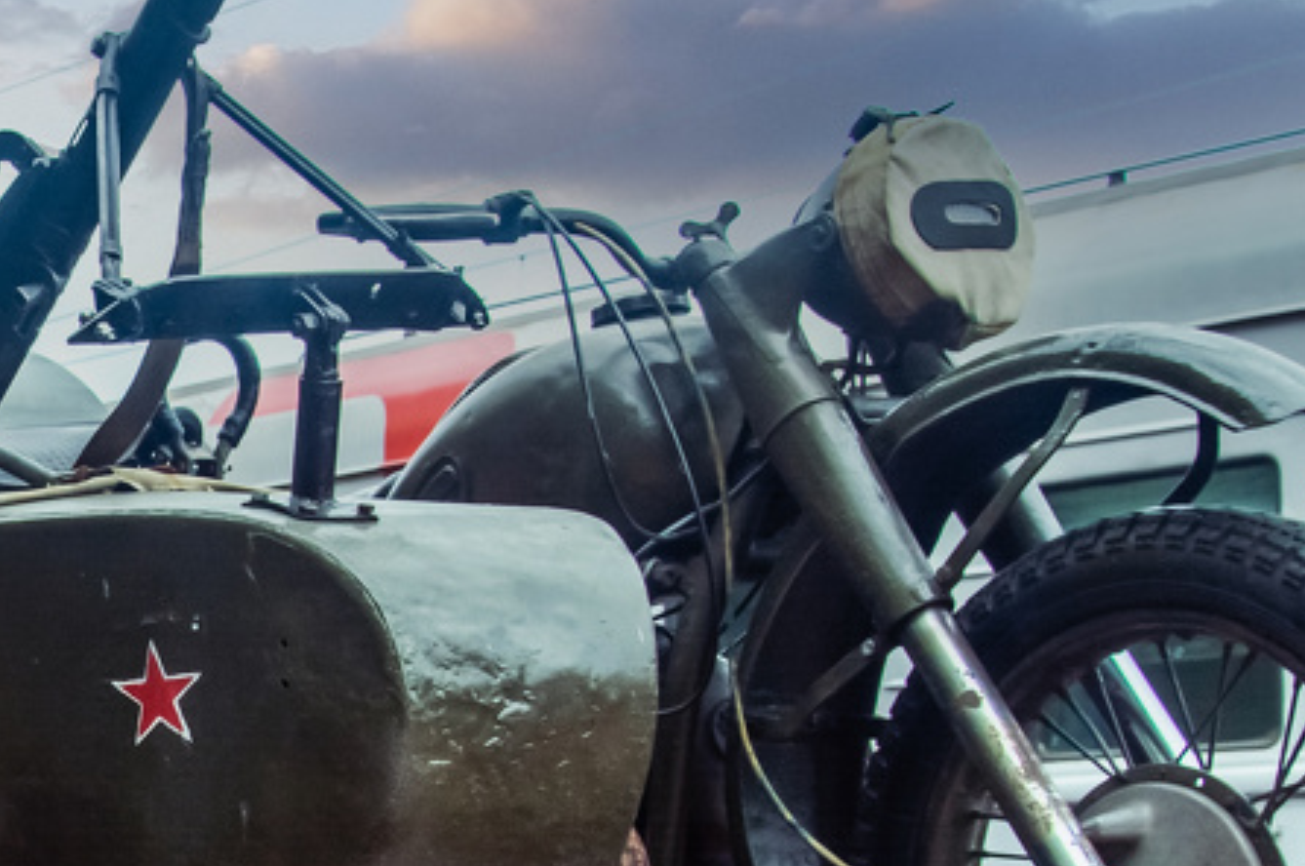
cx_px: -421
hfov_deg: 17.0
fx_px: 4090
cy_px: 787
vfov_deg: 12.0
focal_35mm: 113
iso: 320
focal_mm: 24
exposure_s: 1/320
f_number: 8
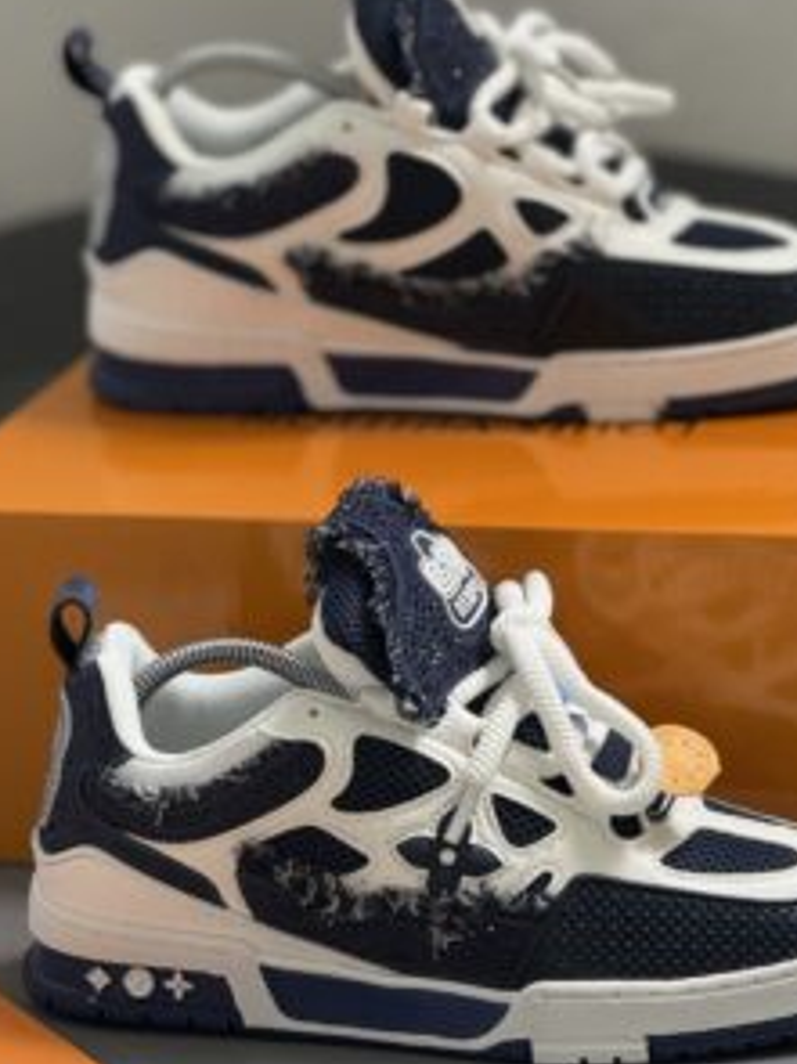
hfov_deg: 8.4
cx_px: 426
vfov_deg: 11.2
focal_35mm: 176
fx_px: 5407
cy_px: 555
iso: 320
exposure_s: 1/60
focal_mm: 15.66
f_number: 2.8
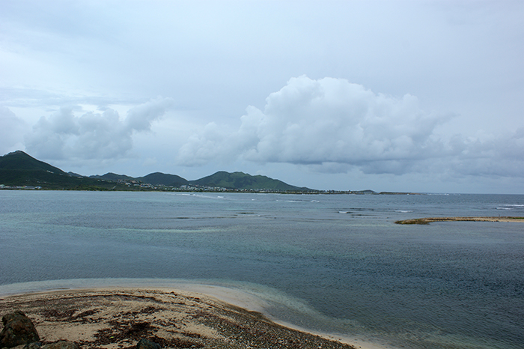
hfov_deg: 67.4
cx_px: 262
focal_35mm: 27
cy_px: 174
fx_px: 393
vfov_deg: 47.9
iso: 100
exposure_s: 1/250
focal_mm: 18
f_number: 10
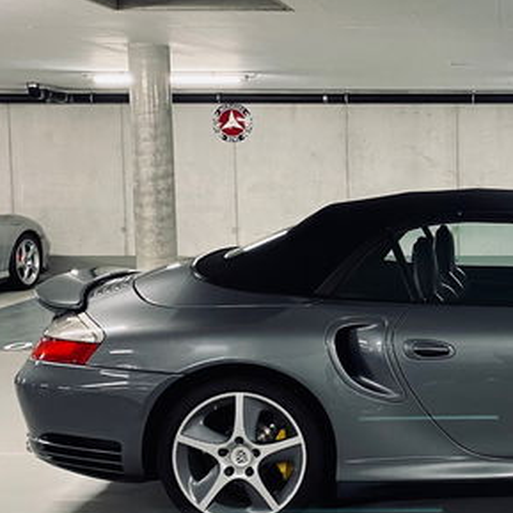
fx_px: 1023
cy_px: 256
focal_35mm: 61
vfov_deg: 28.2
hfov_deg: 26.5
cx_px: 522
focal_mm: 4.25
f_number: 1.8
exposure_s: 1/50
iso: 125
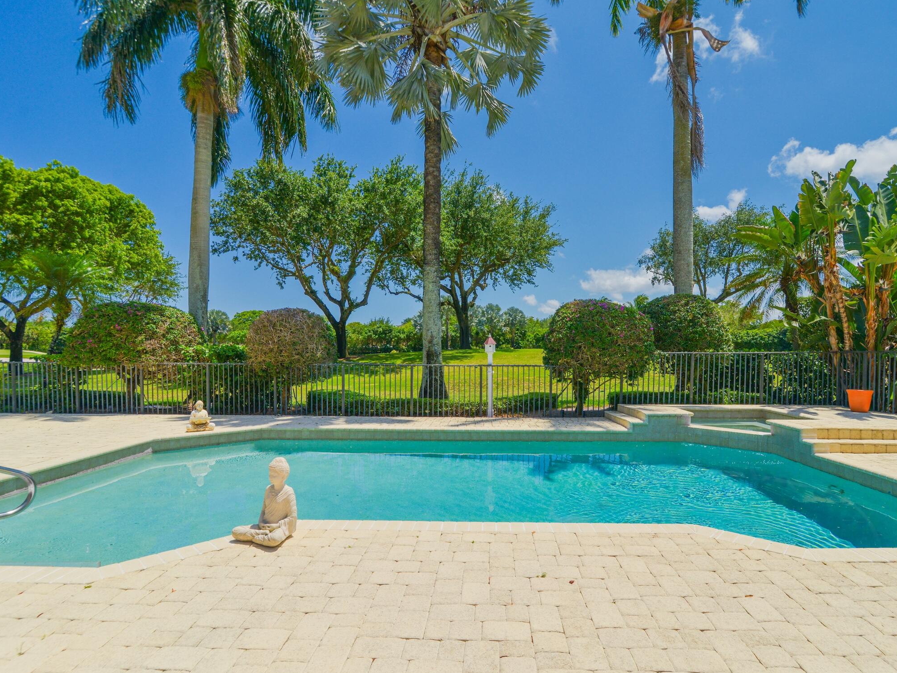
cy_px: 347
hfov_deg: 87.6
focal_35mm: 18
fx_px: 466
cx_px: 480
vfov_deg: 71.6
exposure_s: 1/4000
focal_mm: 16
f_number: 8
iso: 200
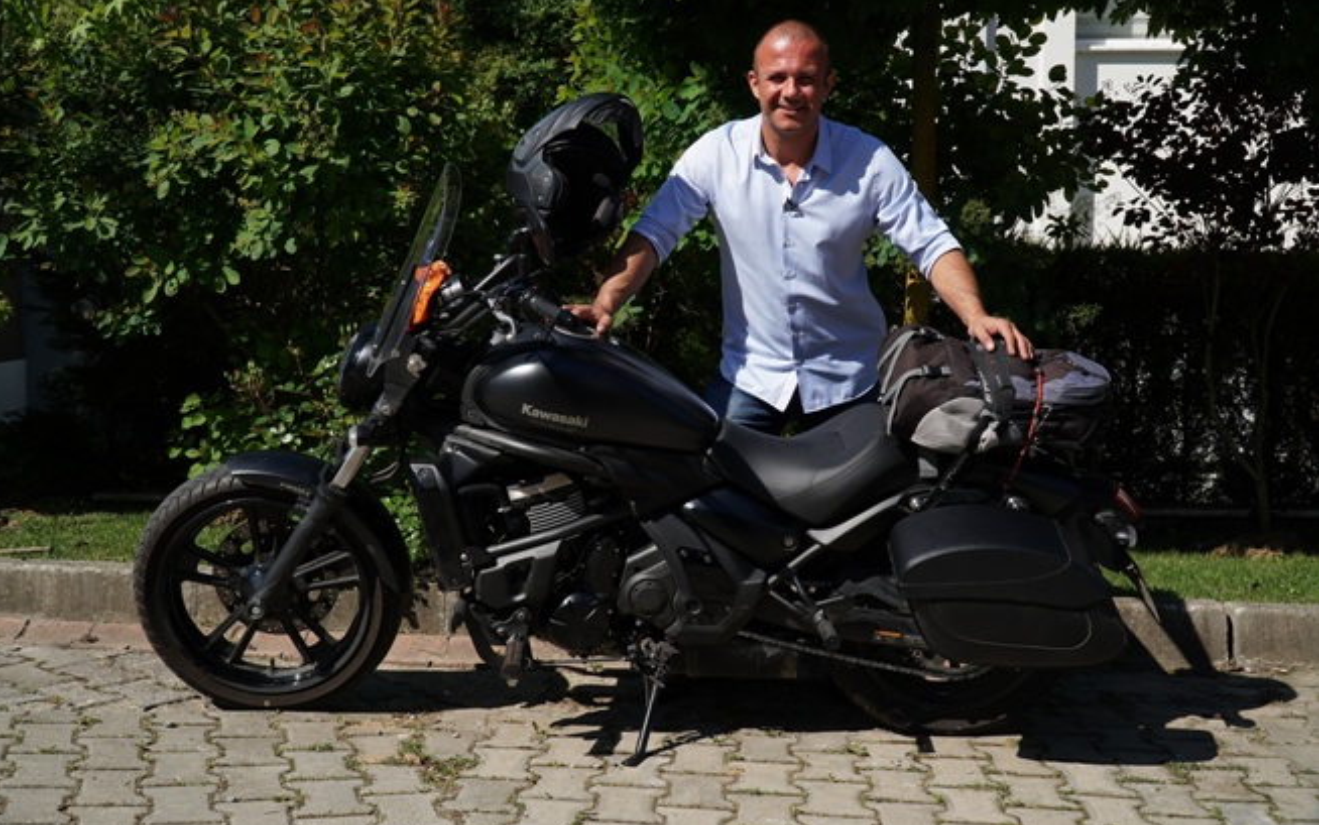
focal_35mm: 37
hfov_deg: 52.7
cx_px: 655
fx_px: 1330
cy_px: 391
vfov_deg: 34.4
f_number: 7.1
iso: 100
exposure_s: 1/400
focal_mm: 24
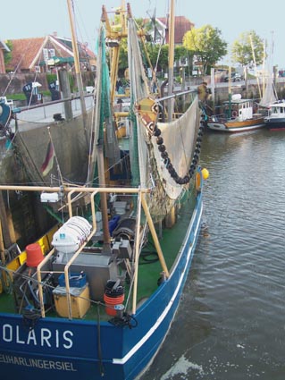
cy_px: 190
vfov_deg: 49.0
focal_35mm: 38
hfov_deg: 37.7
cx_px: 142
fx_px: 417
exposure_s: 1/50
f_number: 2.8
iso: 64
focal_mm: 6.3
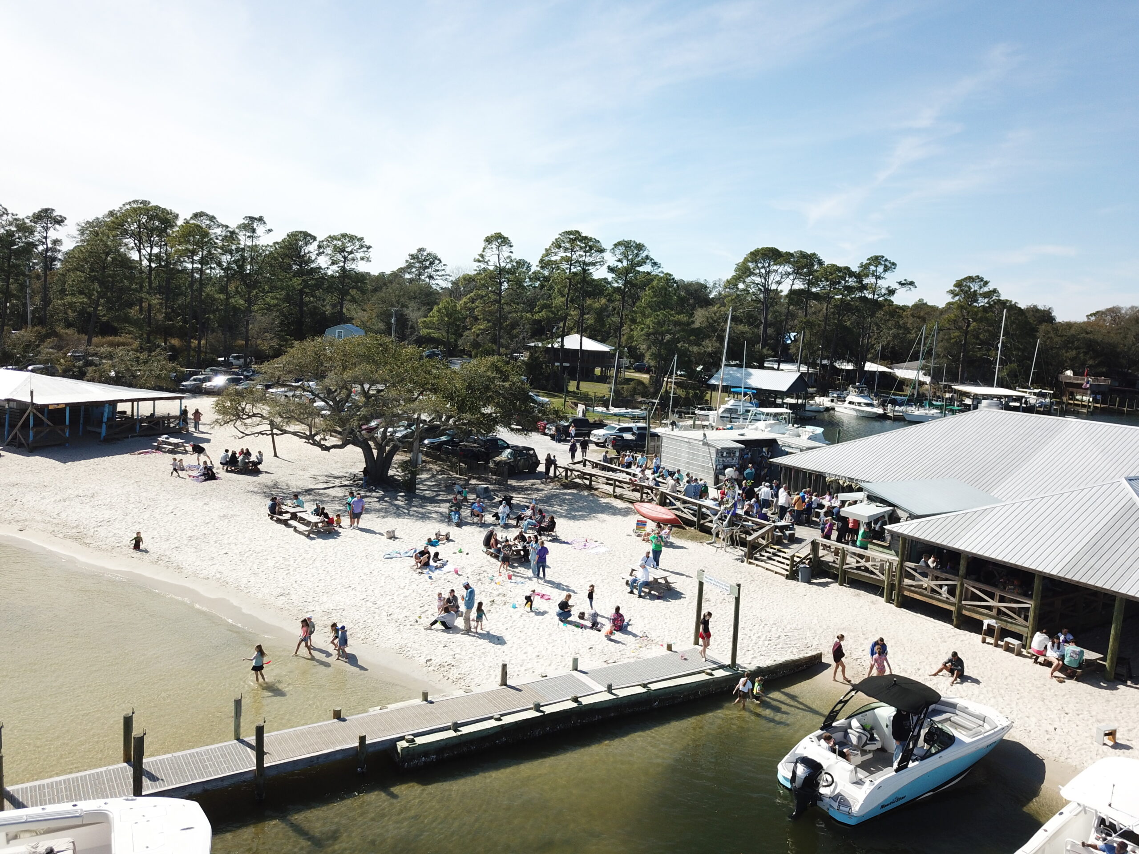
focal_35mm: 26
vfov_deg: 53.1
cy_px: 427
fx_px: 856
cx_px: 570
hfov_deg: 67.3
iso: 100
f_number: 2.2
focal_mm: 4.73
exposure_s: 1/1295
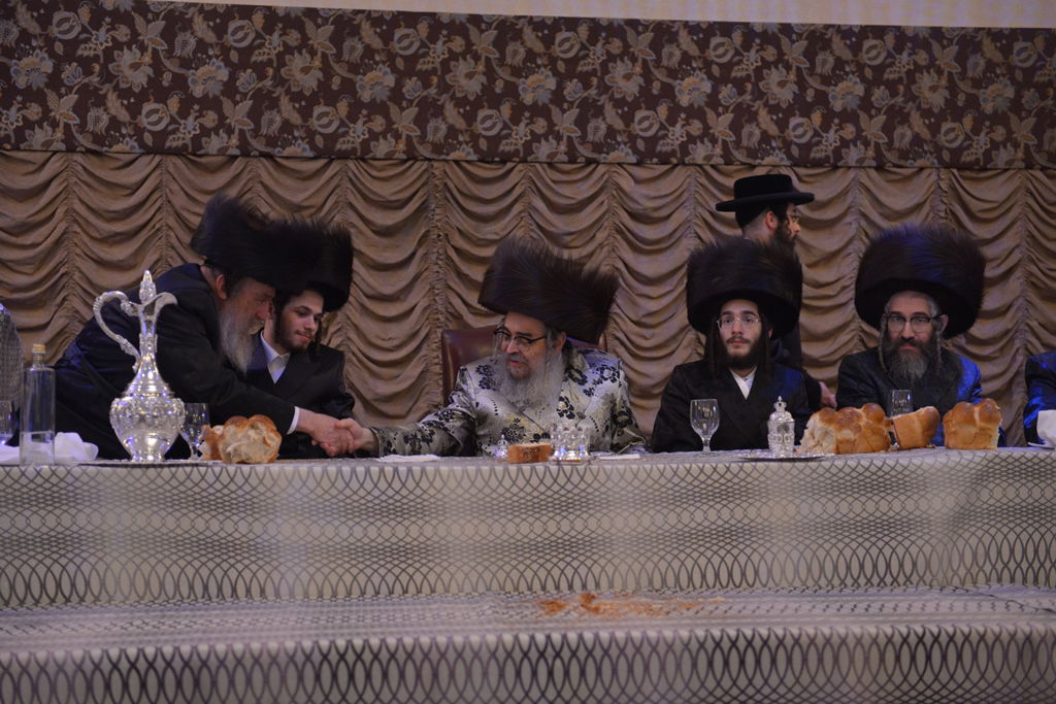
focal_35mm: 58
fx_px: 1701
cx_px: 528
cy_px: 352
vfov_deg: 23.4
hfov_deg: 34.5
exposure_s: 1/80
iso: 2000
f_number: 2.8
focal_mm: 58
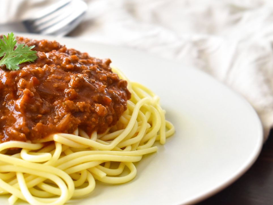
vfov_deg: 14.3
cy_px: 95
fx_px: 817
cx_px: 100
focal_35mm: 104
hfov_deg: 18.9
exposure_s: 1/80
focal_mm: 55
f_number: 6.3
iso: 800
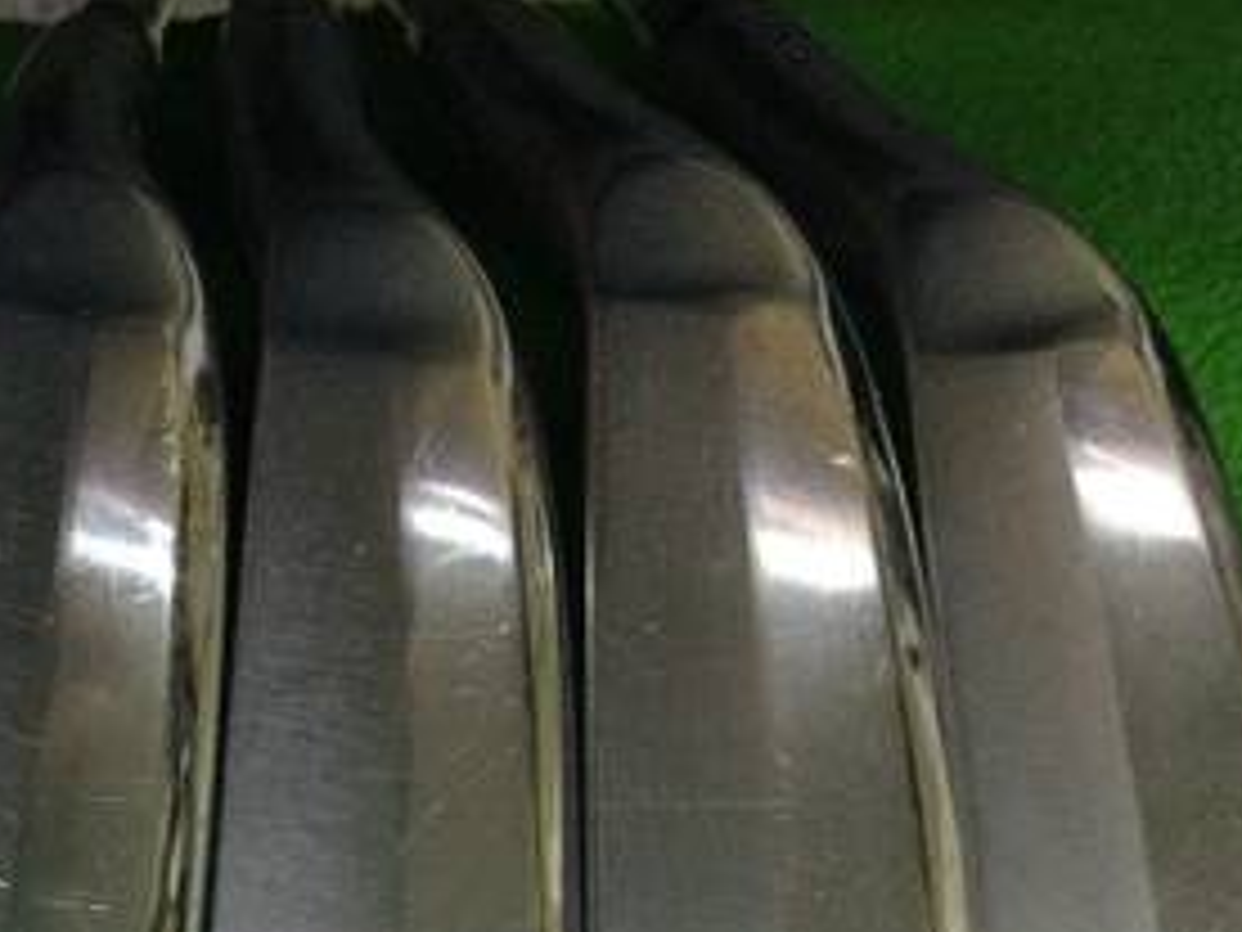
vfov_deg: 20.3
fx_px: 2583
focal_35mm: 72
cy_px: 711
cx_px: -54
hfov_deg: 25.4
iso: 40
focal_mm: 3.3
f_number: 2.4
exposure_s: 1/30
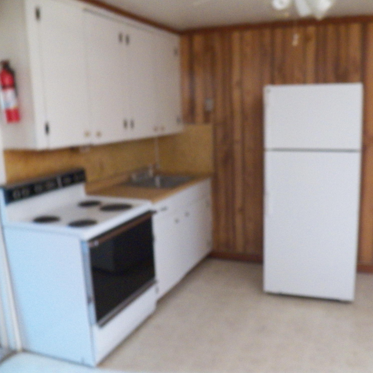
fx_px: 414
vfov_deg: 48.4
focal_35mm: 34
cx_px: 232
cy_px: 191
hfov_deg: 48.0
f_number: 2.8
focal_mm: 4.9
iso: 800
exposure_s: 1/8
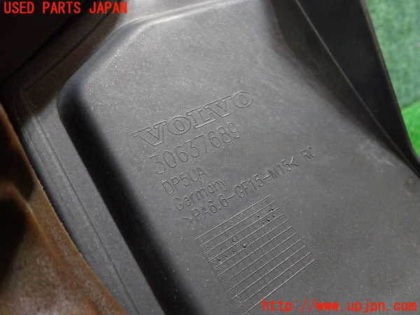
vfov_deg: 46.8
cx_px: 210
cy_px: 158
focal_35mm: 30
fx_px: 364
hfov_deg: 60.0
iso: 500
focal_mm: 5.4
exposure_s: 1/30
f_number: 2.3
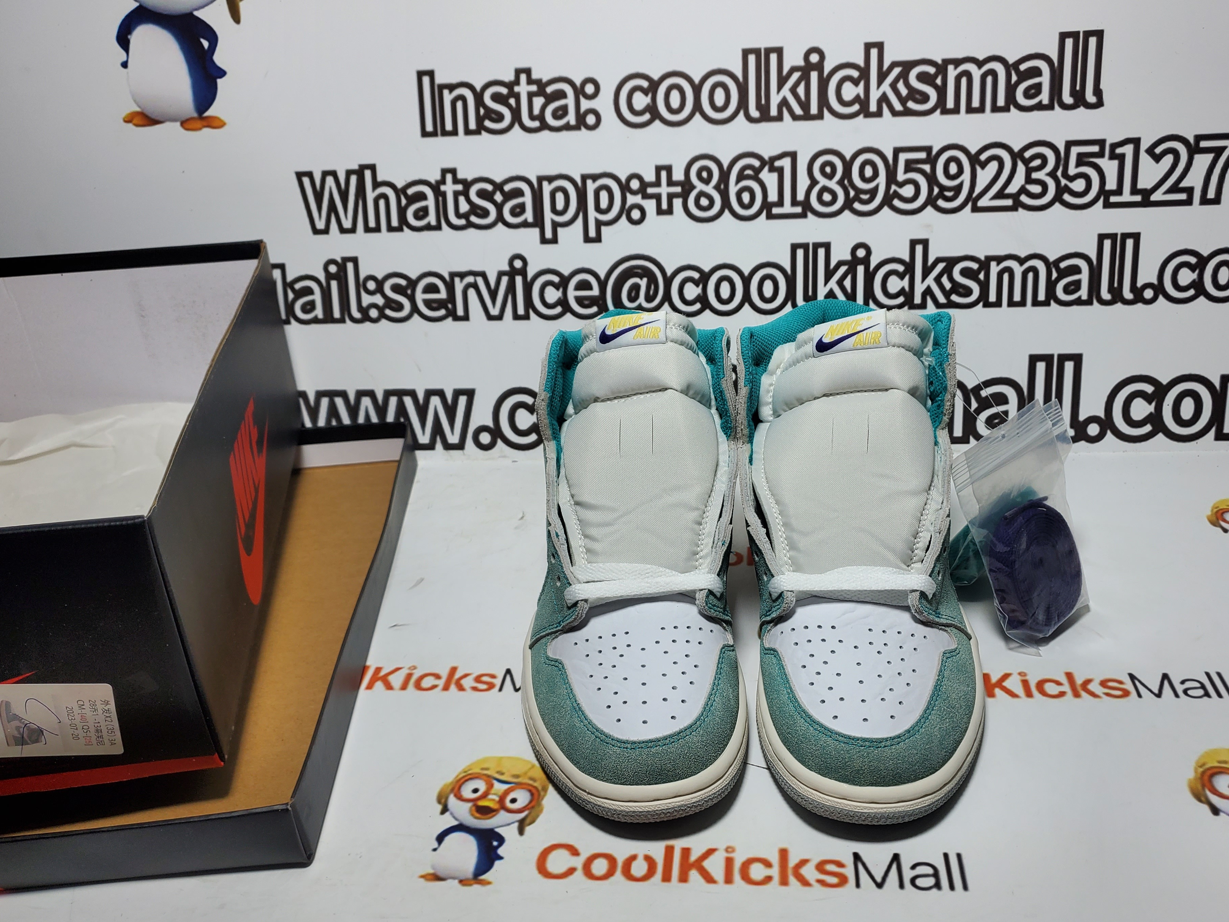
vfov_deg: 48.1
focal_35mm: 29
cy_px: 513
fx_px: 1030
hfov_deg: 61.5
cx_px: 673
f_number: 1.5
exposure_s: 1/789
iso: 50
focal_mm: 4.3
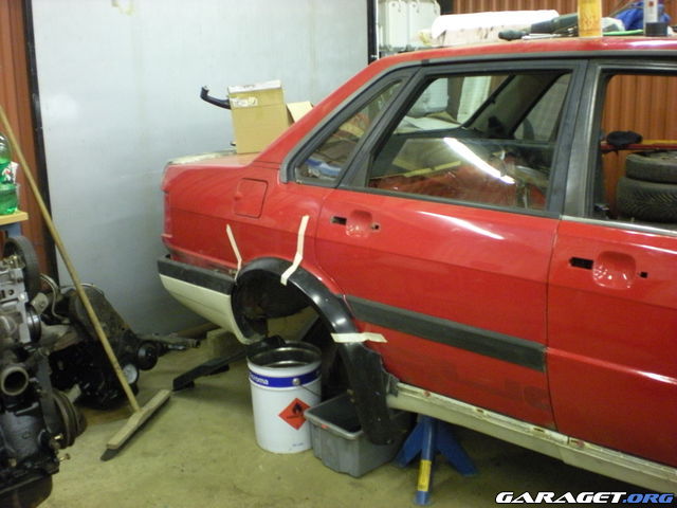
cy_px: 254
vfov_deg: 37.7
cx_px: 338
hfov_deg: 49.0
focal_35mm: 38
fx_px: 743
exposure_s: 1/8
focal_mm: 6.3
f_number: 3.1
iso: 477
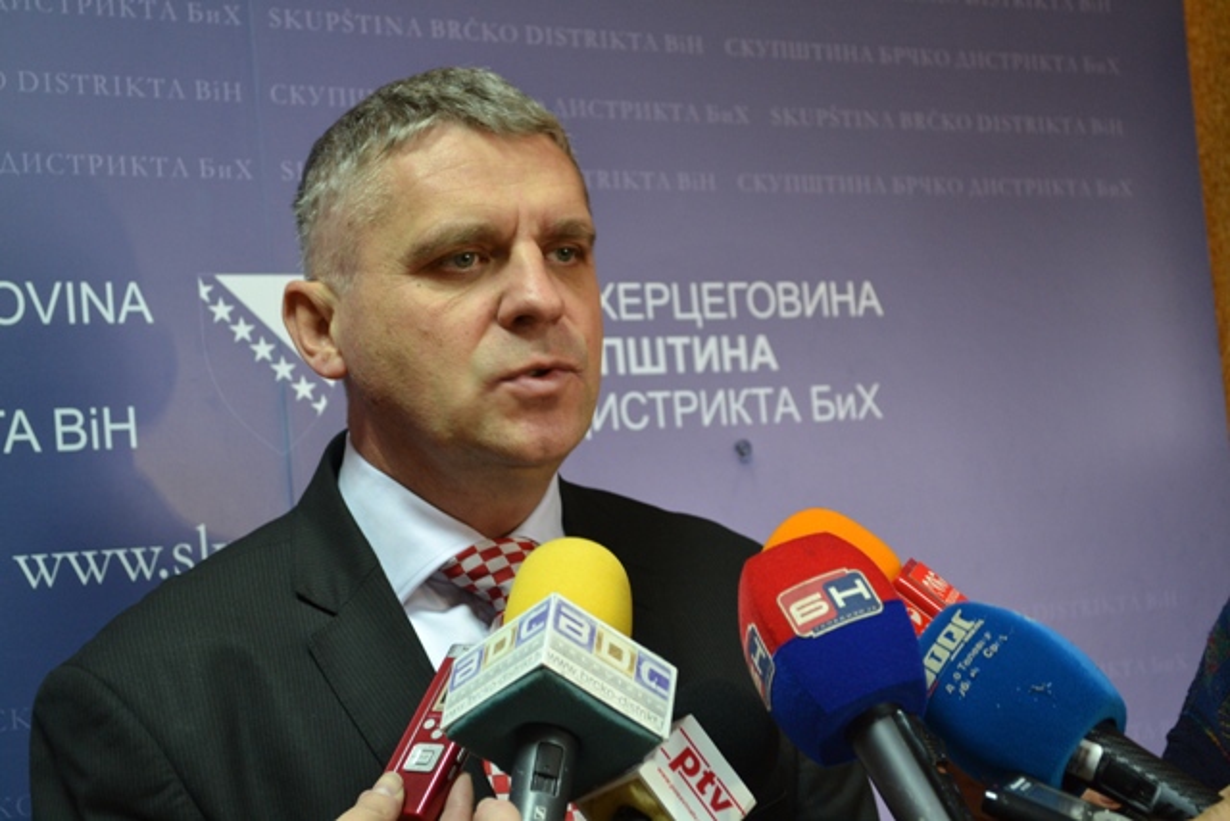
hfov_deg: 29.9
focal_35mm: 68
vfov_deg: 20.2
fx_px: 2307
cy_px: 410
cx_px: 615
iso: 800
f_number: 5.3
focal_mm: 45
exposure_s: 1/15
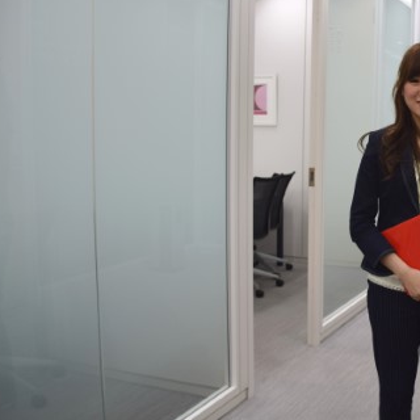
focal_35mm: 46
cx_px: 400
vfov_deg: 36.8
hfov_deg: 34.2
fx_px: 631
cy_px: 210
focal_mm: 18
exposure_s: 1/40
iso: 100
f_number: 3.5
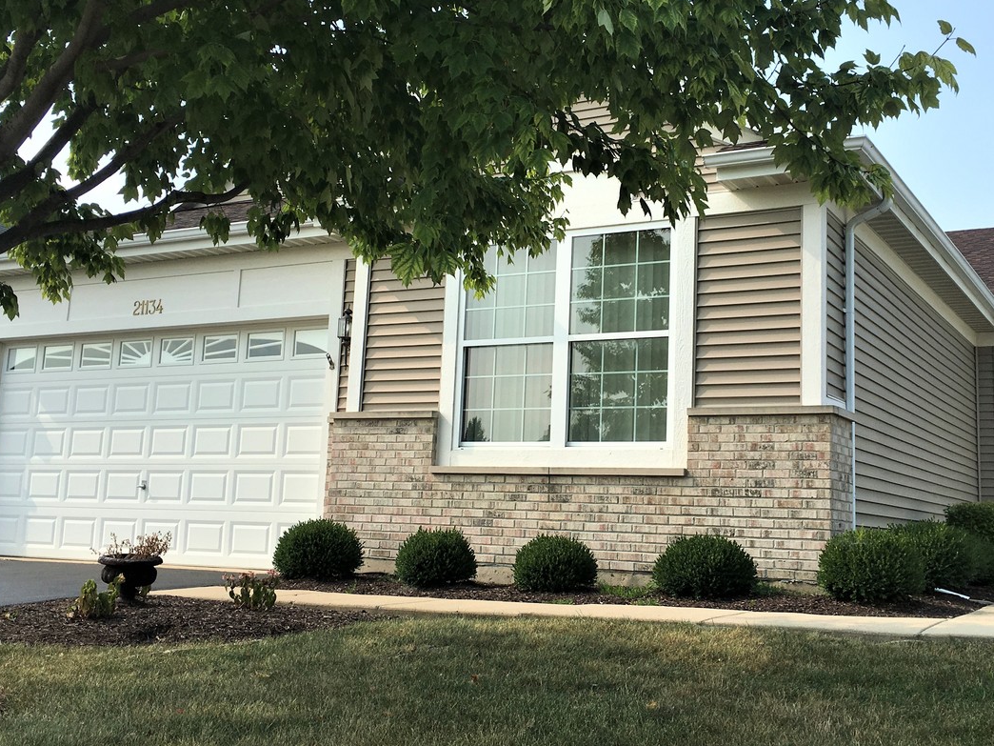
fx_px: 1149
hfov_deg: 46.7
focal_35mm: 40
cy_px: 347
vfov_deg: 35.9
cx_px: 554
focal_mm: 4.15
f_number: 2.2
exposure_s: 1/1115
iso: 25
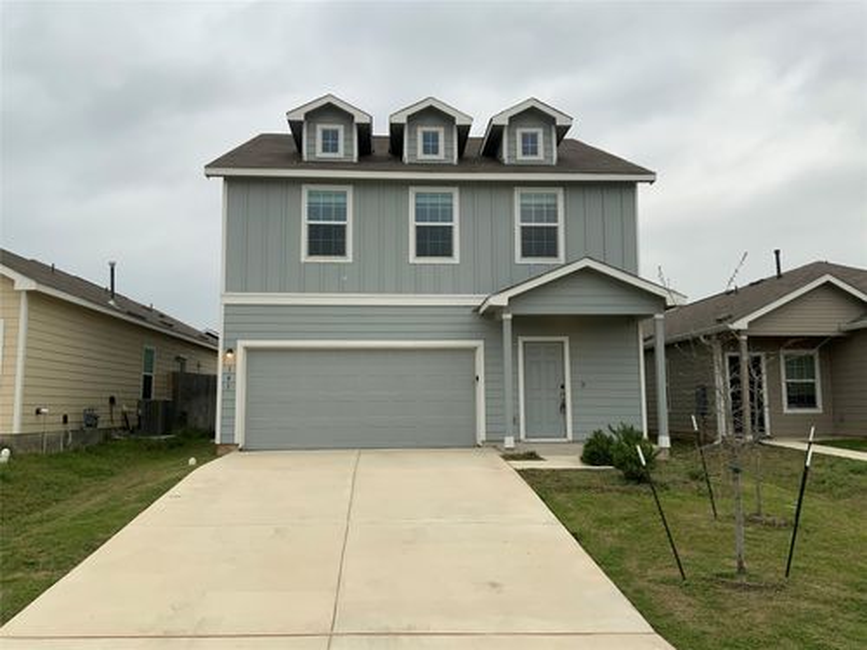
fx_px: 726
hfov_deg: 61.7
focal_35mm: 29
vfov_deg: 48.2
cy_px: 325
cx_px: 434
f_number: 1.8
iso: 16
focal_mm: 3
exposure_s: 1/292
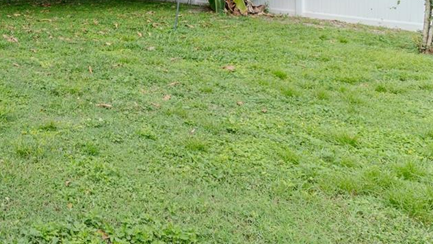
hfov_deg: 36.0
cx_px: -81
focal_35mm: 45
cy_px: -49
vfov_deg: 24.1
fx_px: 517
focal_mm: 17
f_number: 8
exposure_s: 1/40
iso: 100
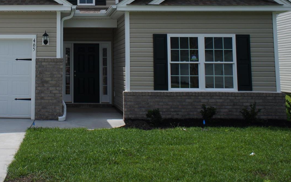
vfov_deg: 26.7
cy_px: 28
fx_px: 373
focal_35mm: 47
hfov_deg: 40.7
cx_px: 54
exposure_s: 1/2000
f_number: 4.5
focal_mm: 16
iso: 200
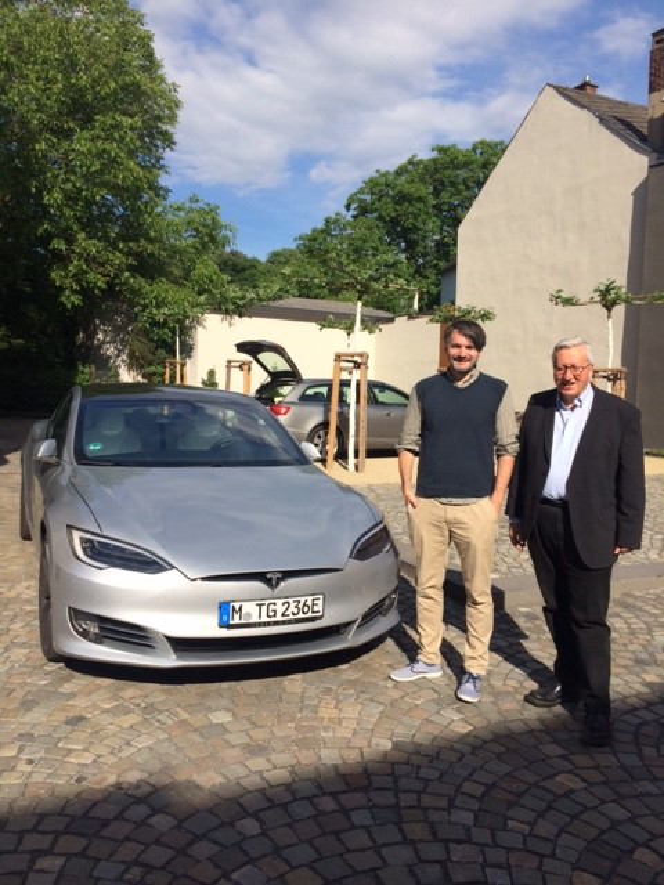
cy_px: 442
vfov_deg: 61.7
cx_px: 332
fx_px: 742
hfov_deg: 48.2
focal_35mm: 29
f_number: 2.2
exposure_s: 1/2415
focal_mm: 4.15
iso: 32
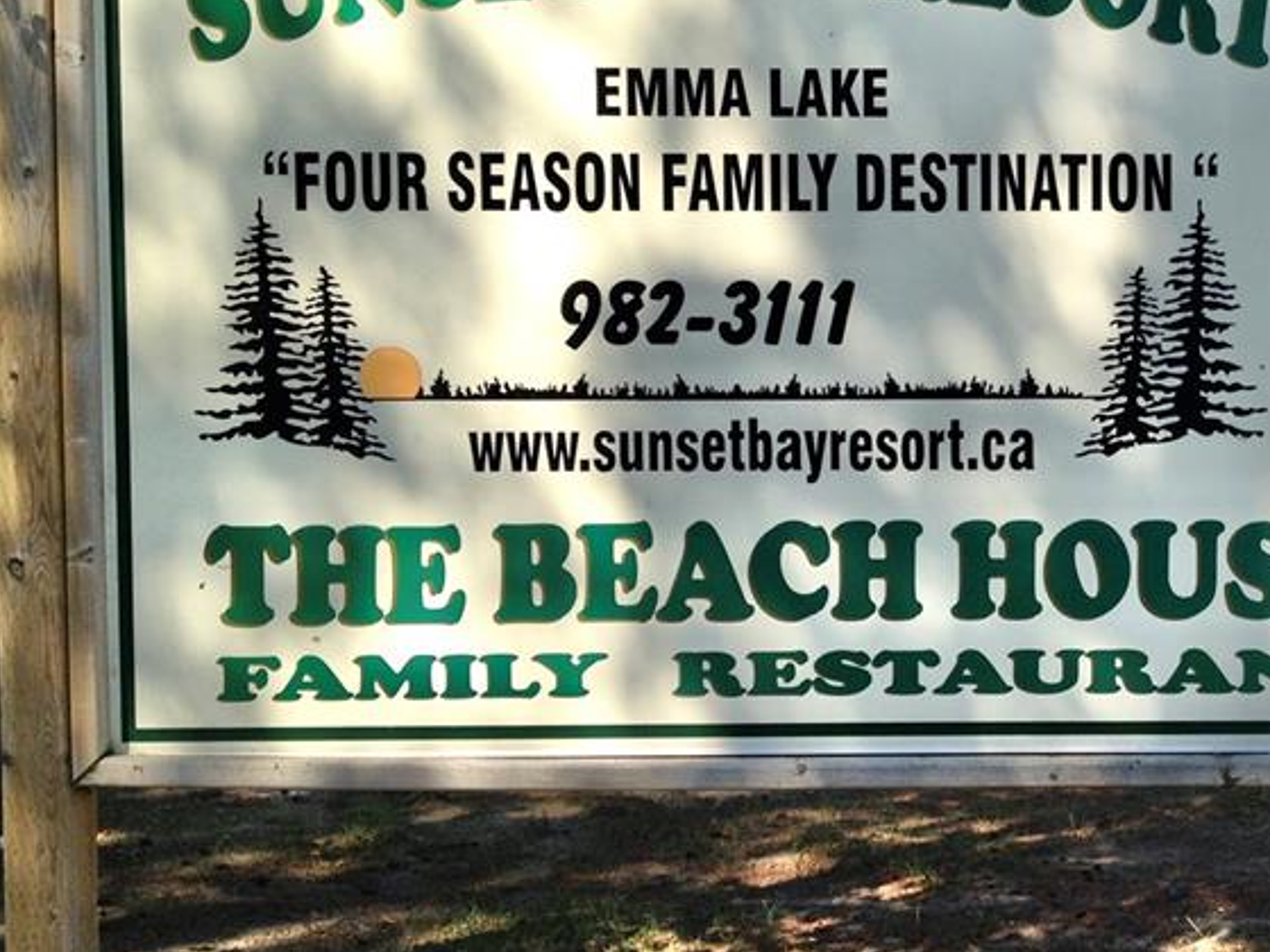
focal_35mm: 64
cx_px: 1123
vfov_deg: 22.9
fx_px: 2348
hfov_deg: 29.1
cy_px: 392
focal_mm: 4.28
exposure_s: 1/951
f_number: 2.4
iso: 50
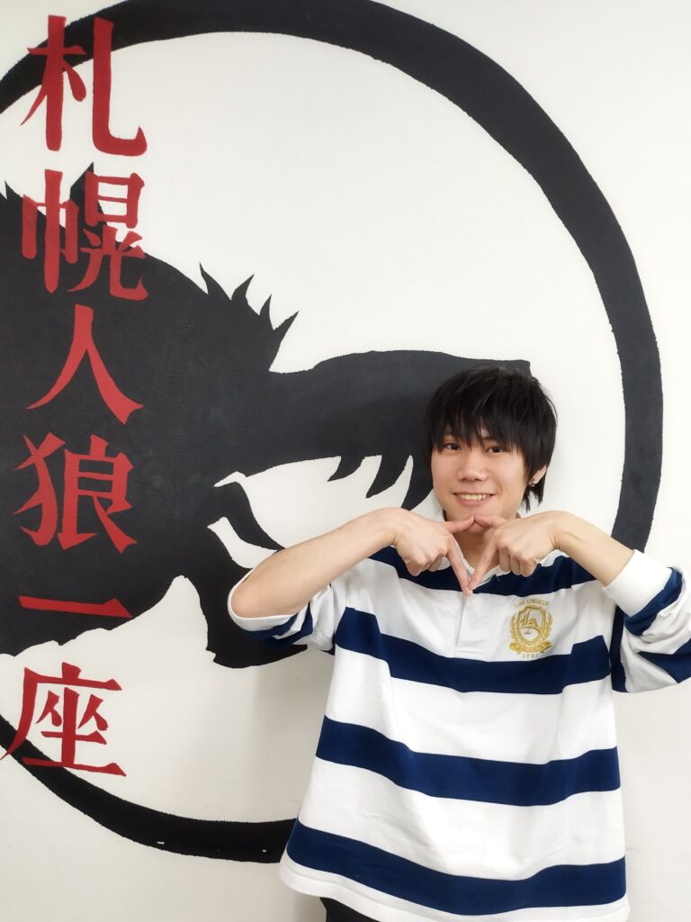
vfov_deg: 65.3
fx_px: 719
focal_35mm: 27
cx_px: 346
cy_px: 461
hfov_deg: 51.4
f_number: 1.79
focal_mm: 4.7
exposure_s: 1/50
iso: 156
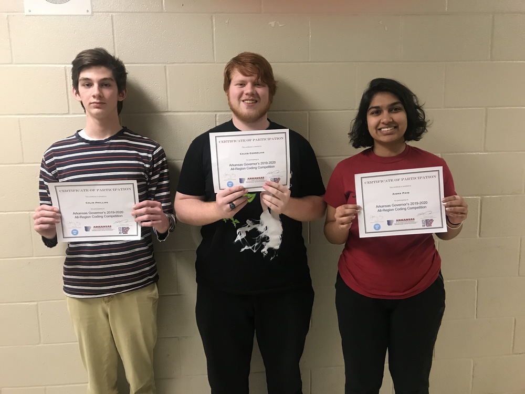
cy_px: 197
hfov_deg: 63.4
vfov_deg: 49.7
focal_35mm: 28
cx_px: 262
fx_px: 425
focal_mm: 3.99
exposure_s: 1/15
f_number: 1.8
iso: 64
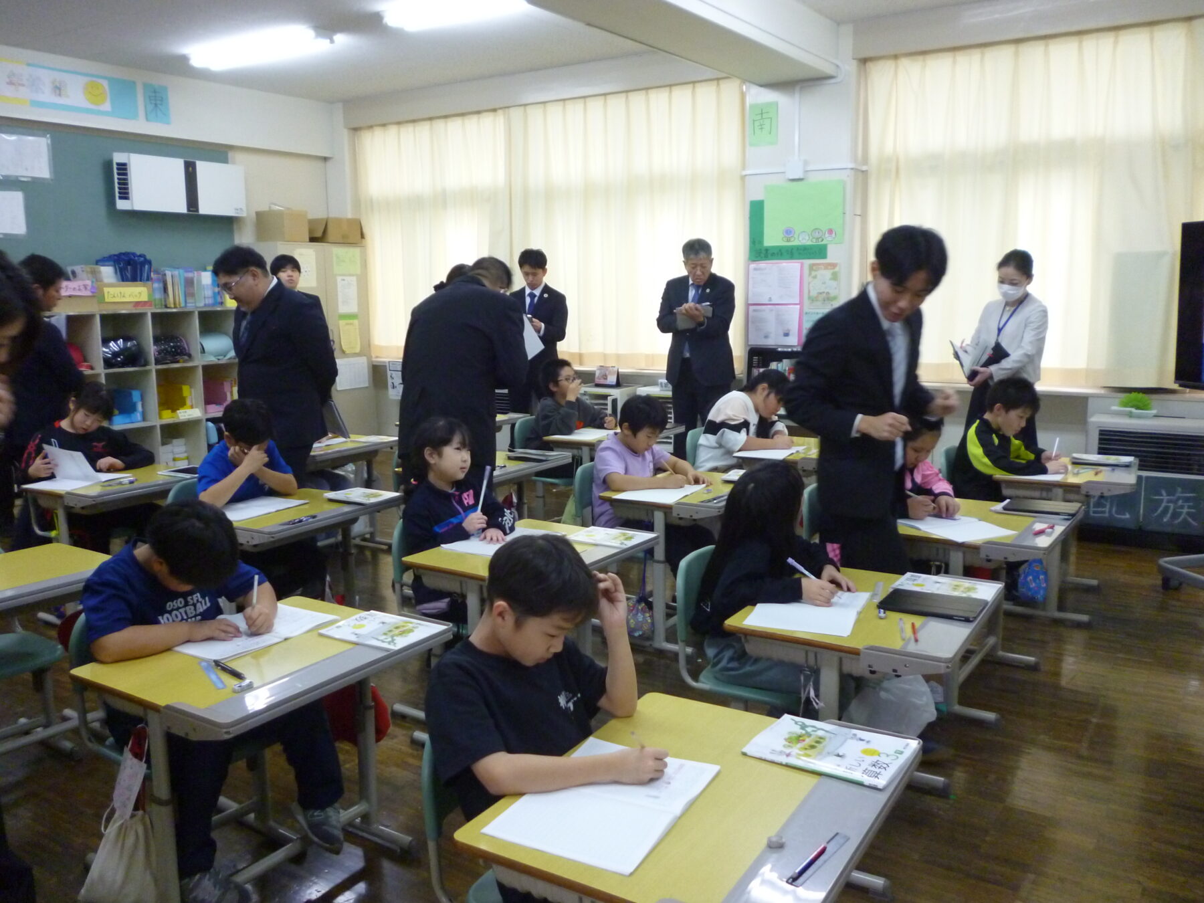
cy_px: 452
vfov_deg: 49.7
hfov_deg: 63.4
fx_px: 974
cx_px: 602
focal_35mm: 28
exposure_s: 1/40
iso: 400
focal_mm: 5
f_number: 3.1
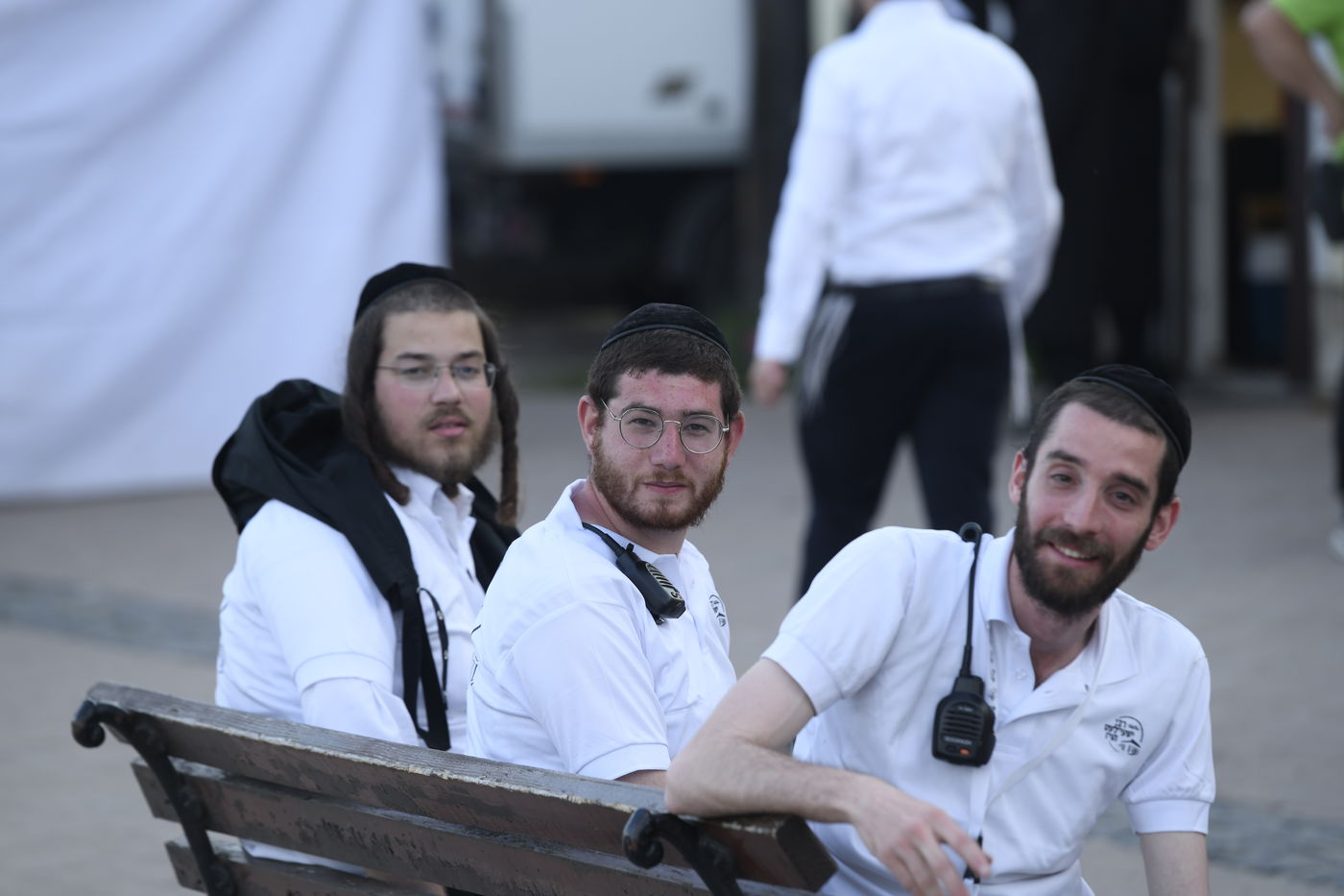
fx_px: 6905
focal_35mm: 185
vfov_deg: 7.4
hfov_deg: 11.1
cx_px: 672
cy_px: 448
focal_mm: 185
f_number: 4
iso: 320
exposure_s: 1/250
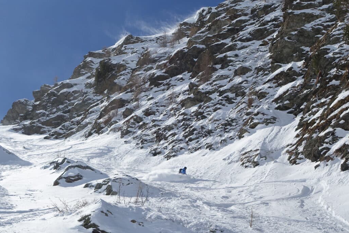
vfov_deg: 15.7
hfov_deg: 23.4
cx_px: 182
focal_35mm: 87
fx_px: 843
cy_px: 128
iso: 125
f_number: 5.6
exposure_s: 1/200
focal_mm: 25.7
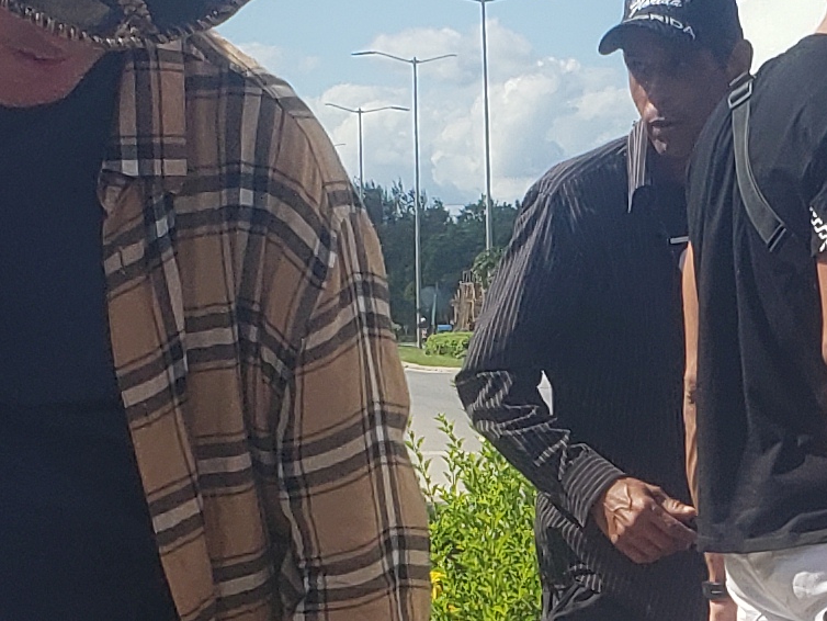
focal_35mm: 139
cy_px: 682
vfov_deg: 10.5
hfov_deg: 14.0
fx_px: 3322
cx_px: 807
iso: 50
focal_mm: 4.3
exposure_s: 1/1480
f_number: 2.4
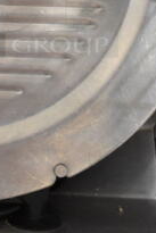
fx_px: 1038
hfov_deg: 8.5
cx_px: -8
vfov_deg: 12.7
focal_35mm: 160
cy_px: -2
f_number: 4
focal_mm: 24
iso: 1250
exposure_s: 1/40
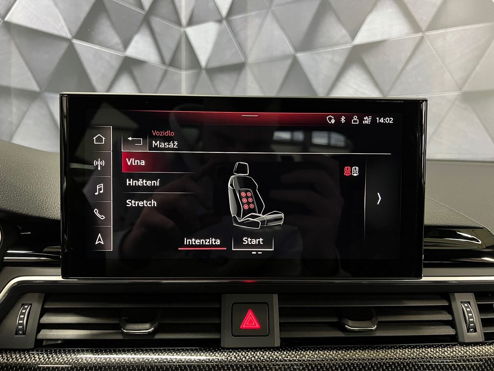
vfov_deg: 53.1
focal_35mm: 26
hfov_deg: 67.3
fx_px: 371
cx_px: 247
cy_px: 186
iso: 640
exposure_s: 1/28
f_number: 1.5
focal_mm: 5.7
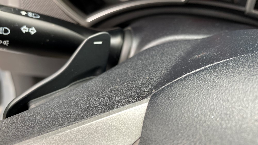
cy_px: 73
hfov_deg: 66.1
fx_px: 198
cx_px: 128
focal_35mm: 29
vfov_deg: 40.2
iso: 80
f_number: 1.8
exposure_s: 1/121
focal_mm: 4.25
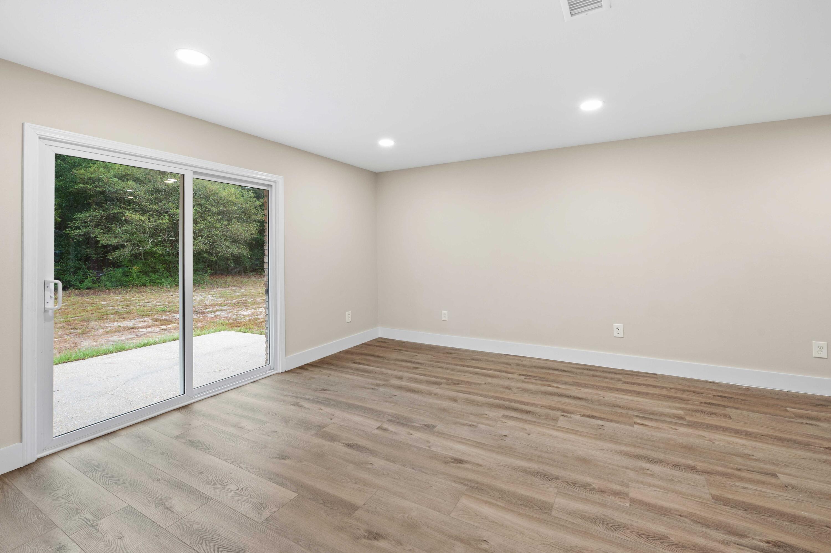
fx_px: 323
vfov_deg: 81.1
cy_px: 276
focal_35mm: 14
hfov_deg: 104.3
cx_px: 416
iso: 500
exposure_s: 1/1.67
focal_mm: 14
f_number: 8
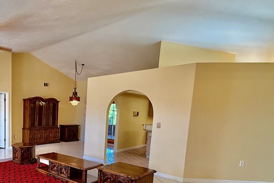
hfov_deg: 61.5
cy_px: 137
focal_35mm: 26
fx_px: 198
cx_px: 42
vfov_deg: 47.7
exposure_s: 1/60
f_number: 2.2
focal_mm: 2.22
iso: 200
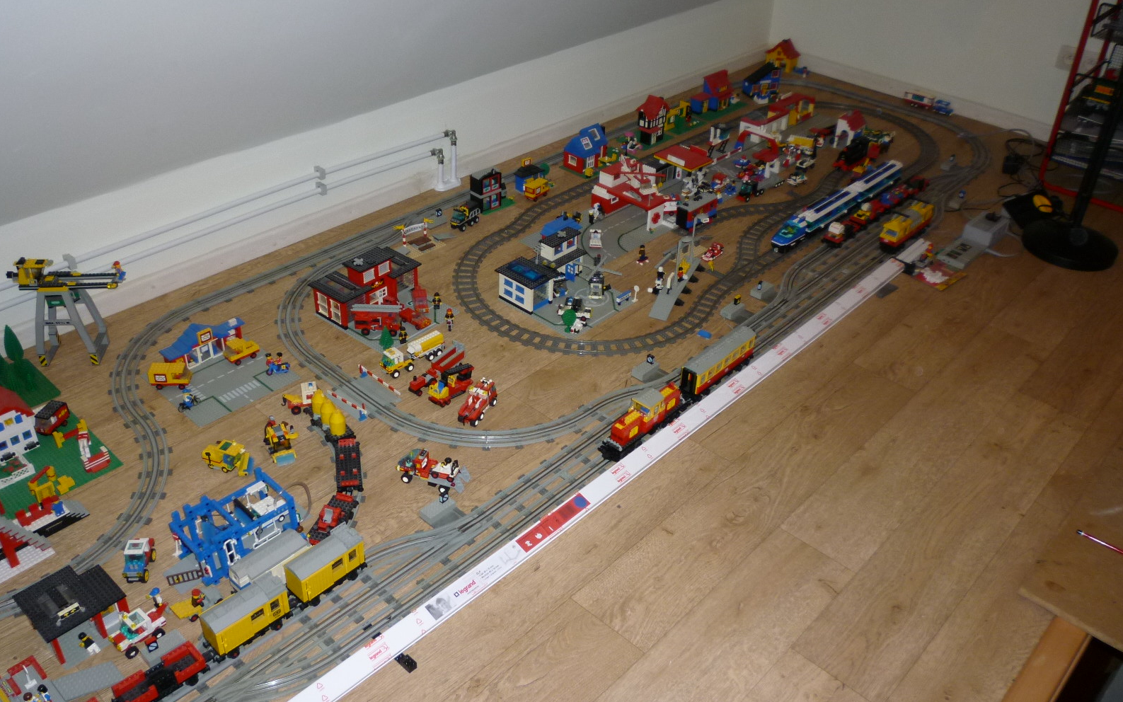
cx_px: 560
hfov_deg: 61.2
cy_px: 321
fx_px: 949
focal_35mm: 31
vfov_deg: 40.6
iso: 160
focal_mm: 5.2
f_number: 3.3
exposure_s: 1/30
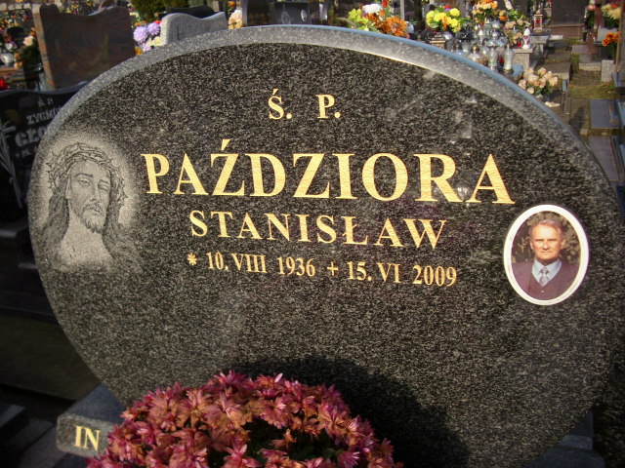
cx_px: 312
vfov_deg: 38.7
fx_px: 668
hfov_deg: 50.1
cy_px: 234
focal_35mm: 37
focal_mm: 6.2
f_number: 2.8
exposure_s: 1/770
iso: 50
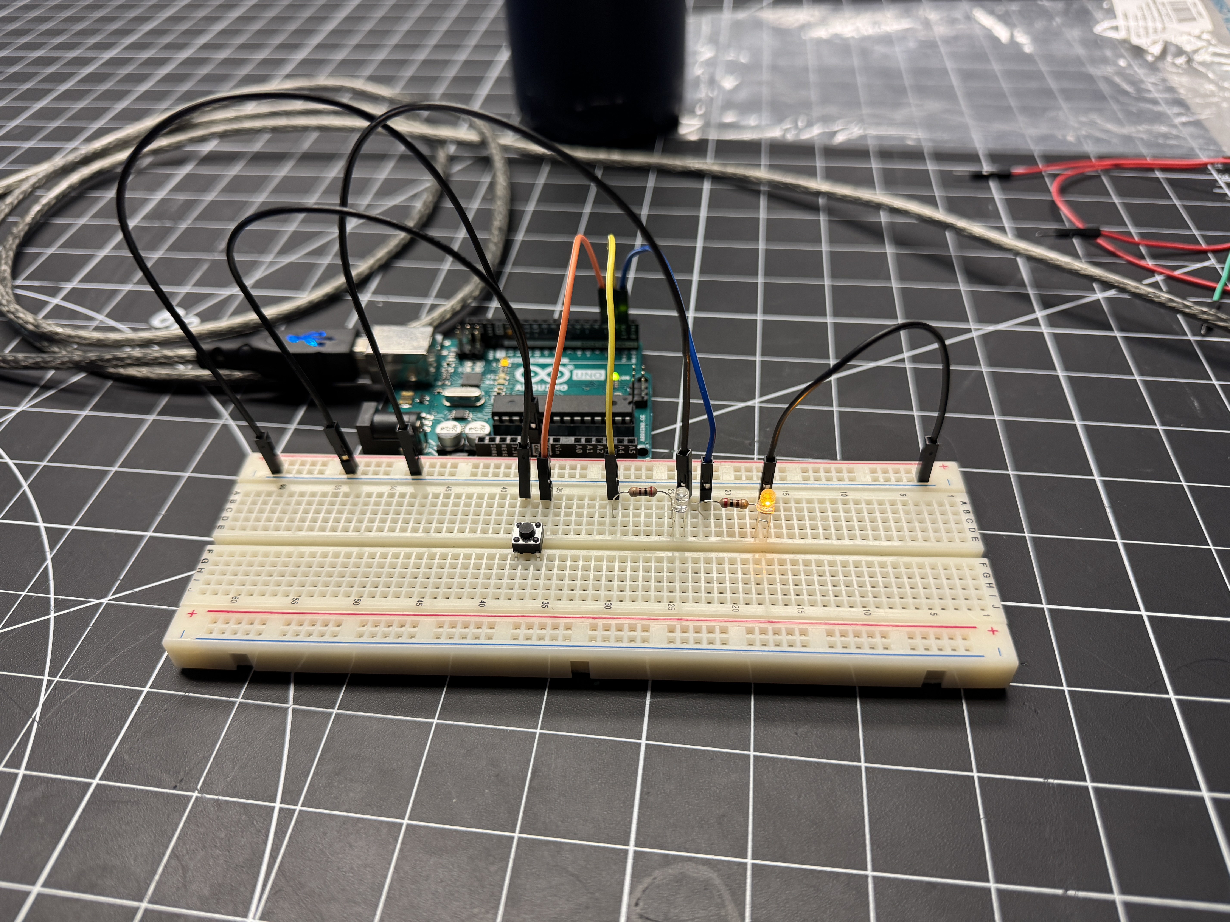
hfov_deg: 71.6
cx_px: 615
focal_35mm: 24
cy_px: 461
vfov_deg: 56.8
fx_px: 853
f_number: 1.78
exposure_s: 1/120
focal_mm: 6.76
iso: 160
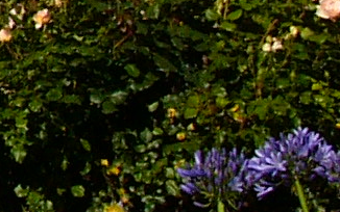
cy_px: -304
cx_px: -593
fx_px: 3263
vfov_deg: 3.7
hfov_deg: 5.7
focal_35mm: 352
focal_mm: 7.8
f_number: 5.6
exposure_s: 1/1300
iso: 100
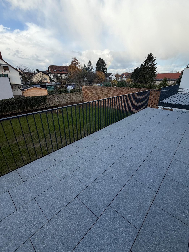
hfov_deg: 78.1
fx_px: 116
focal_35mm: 16
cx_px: 97
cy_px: 130
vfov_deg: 94.5
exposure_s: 1/770
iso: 32
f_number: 2.2
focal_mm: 2.22
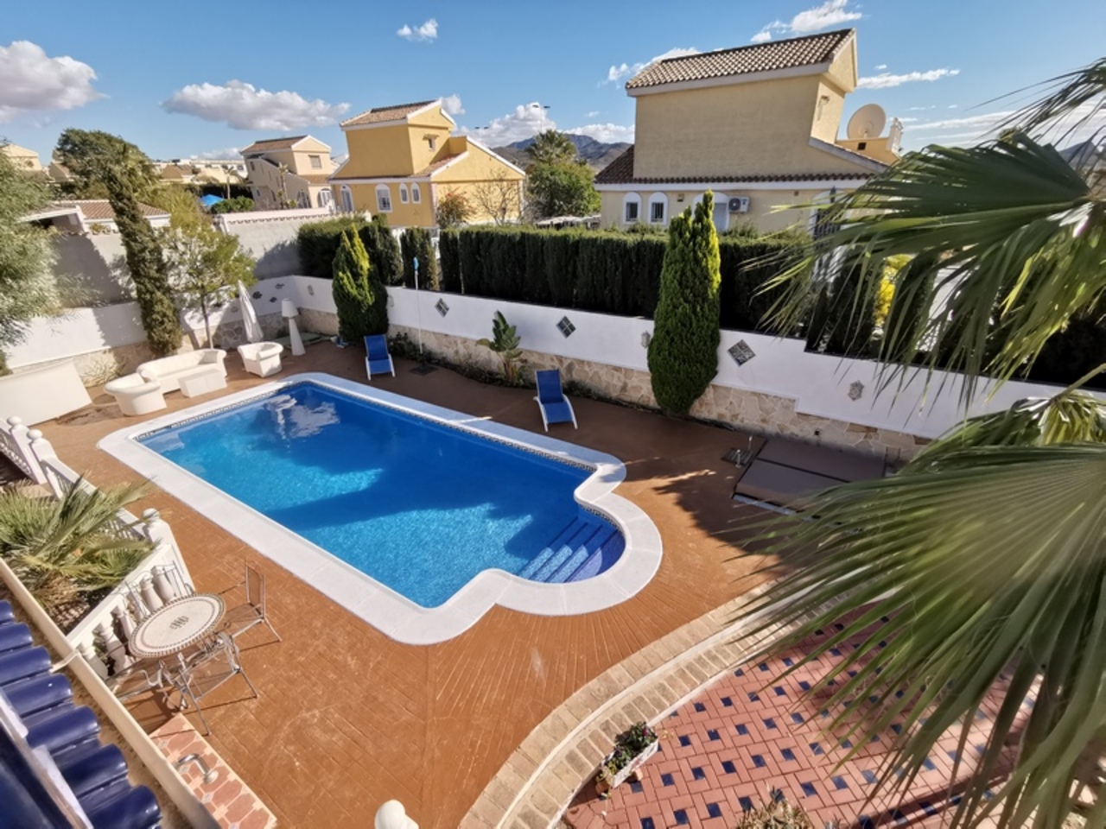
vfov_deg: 78.1
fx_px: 511
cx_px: 553
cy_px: 414
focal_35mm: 16
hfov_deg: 94.5
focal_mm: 2.35
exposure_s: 1/1575
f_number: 2.2
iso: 50
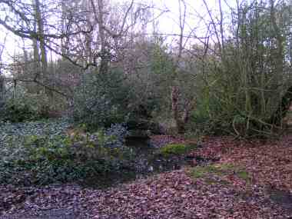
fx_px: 321
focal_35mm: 38
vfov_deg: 37.7
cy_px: 110
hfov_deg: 49.0
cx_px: 146
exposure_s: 1/40
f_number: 2.8
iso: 50
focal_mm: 5.8
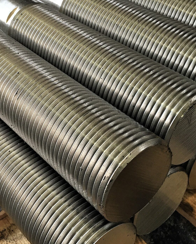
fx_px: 377
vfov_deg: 36.0
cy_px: 108
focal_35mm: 52
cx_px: 81
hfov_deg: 29.1
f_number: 2.2
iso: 50
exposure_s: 1/120
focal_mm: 4.15
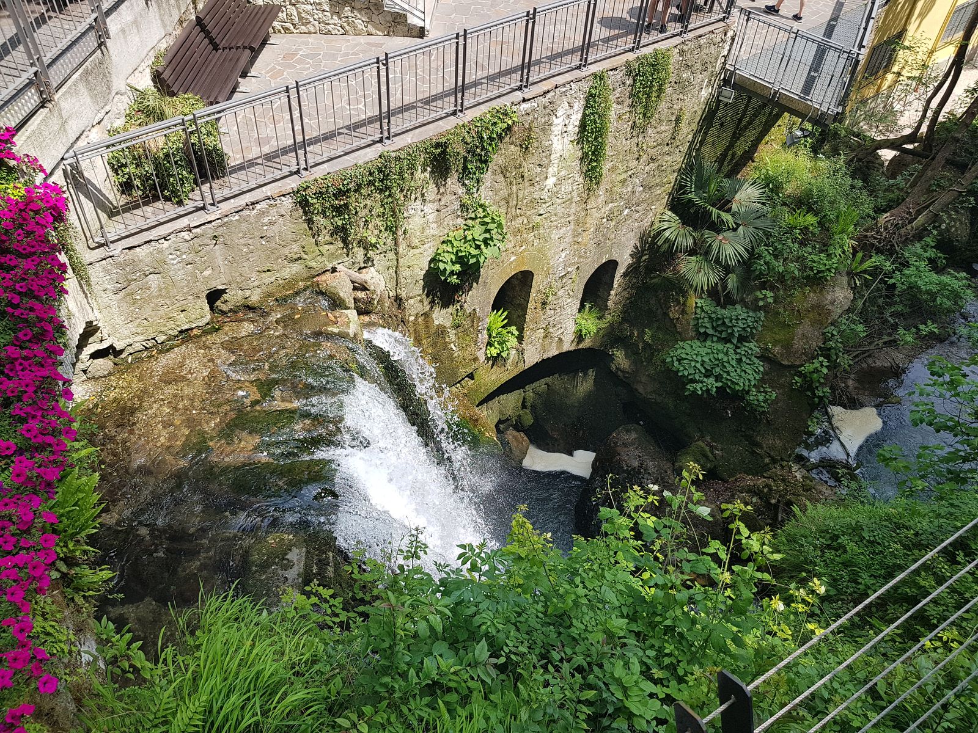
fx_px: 735
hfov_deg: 67.3
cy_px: 366
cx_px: 489
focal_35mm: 26
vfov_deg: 53.1
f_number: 1.7
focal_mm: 4.2
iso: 50
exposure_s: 1/858
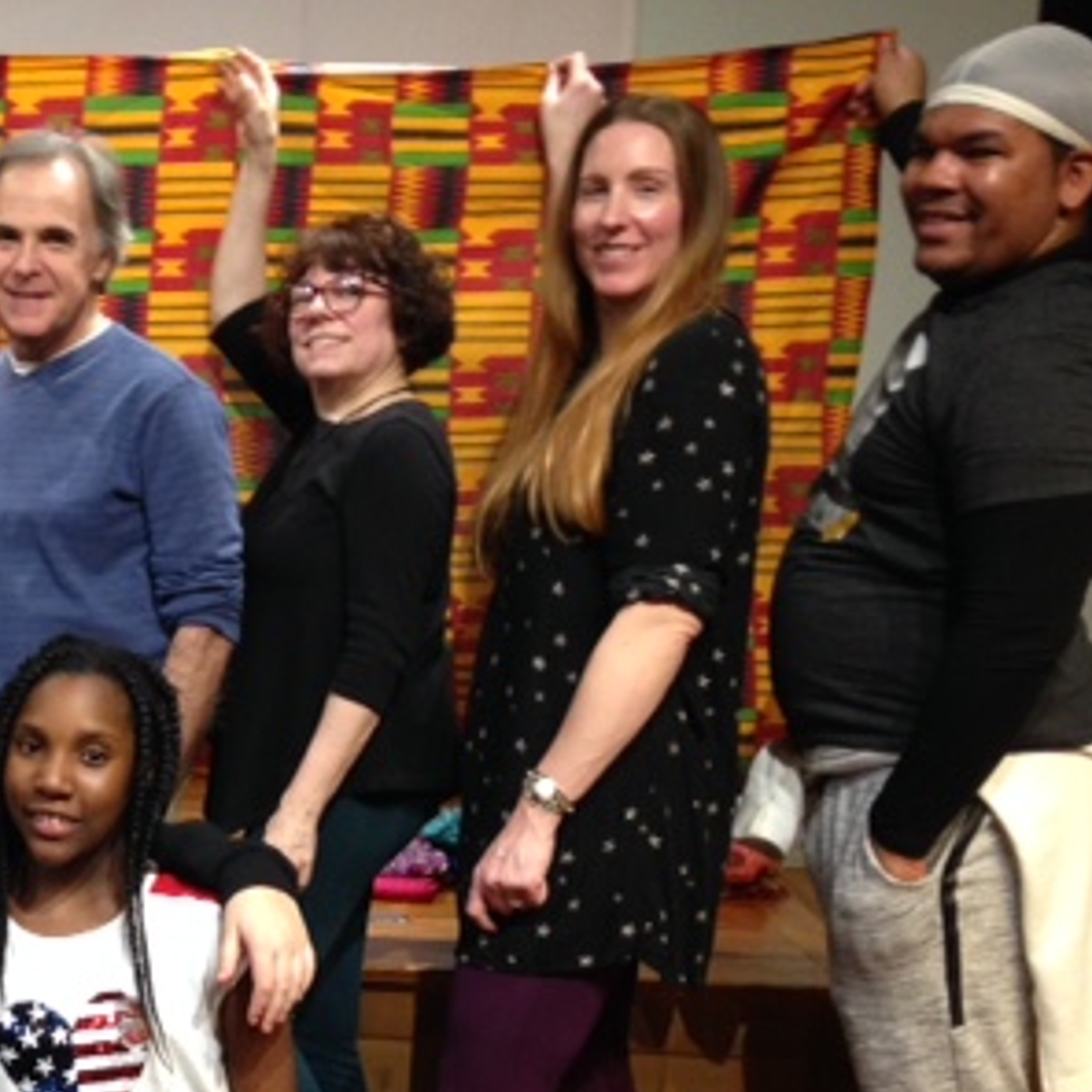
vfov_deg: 26.8
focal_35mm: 63
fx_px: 2248
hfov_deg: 25.8
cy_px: 882
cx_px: -18
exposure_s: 1/20
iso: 160
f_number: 2.4
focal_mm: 4.12
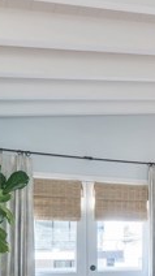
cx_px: 274
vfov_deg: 34.5
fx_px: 417
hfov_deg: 17.4
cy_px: 249
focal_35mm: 57
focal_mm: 18
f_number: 8
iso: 125
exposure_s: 1/50
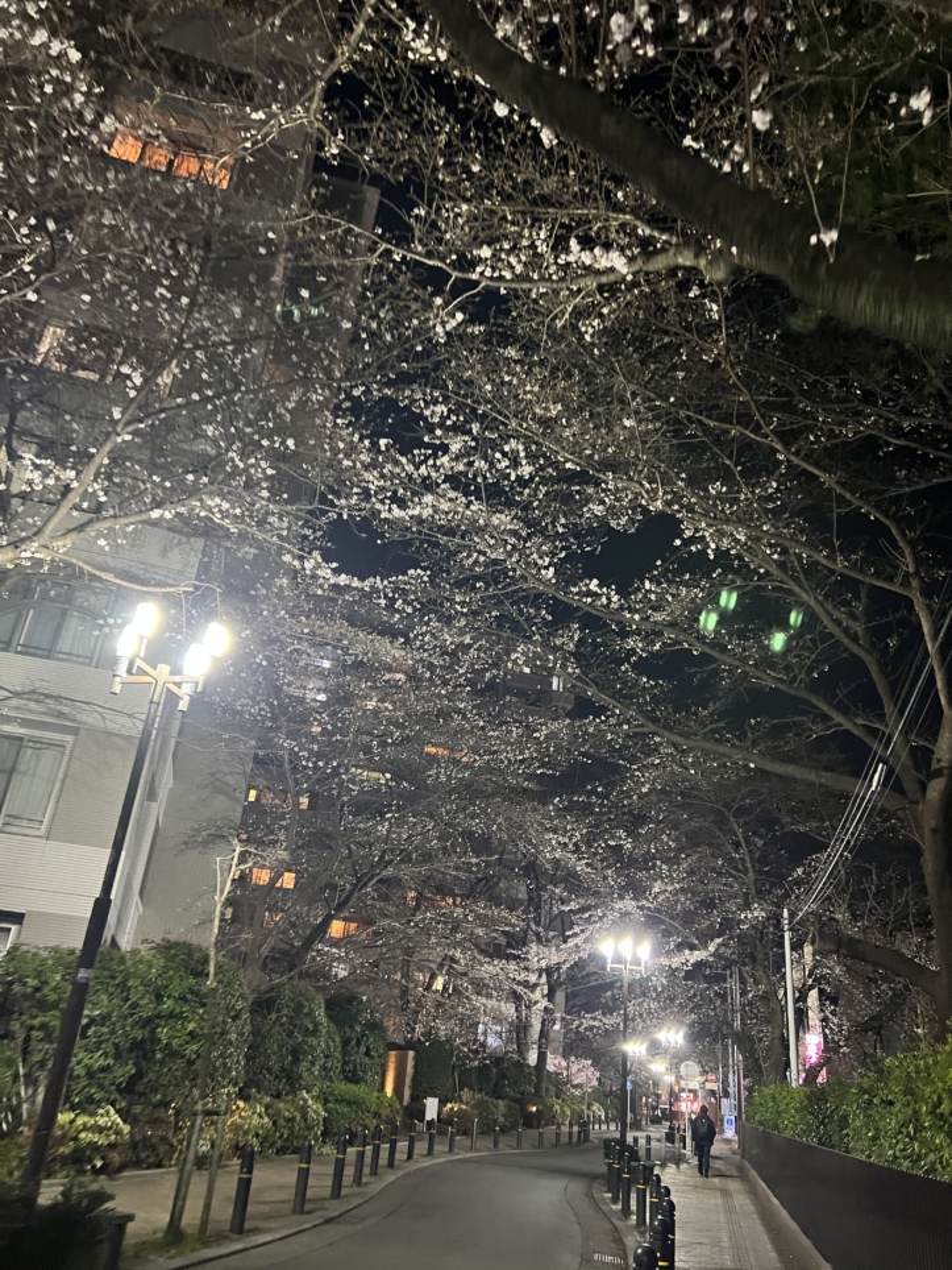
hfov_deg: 53.1
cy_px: 635
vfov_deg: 67.3
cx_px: 476
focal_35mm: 26
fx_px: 953
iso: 500
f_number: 1.5
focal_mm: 5.7
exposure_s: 1/25
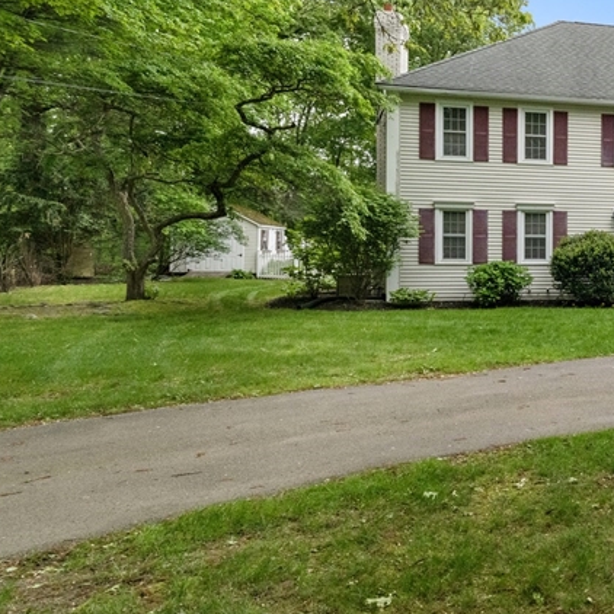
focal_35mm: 33
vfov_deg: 49.1
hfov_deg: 38.6
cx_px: 711
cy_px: 235
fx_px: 666
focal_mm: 16.1
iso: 4000
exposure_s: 1/250
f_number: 11
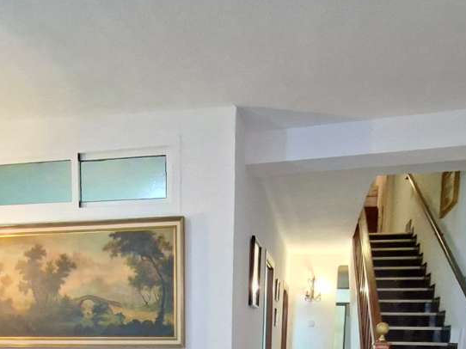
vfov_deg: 33.3
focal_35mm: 36
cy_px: 406
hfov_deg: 51.2
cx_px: 202
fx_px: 484
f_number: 2.2
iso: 640
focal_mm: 1.74
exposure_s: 1/20
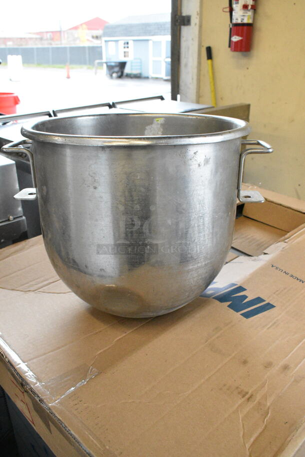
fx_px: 400
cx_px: 152
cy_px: 228
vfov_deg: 59.5
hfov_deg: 41.8
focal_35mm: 32
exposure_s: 1/250
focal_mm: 21
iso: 6400
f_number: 6.3
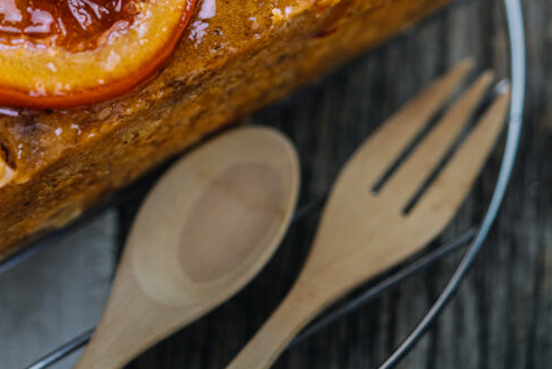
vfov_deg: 7.3
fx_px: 2868
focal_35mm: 187
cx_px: 165
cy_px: -8
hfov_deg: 11.0
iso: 100
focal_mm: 90
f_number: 2.8
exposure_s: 1/30
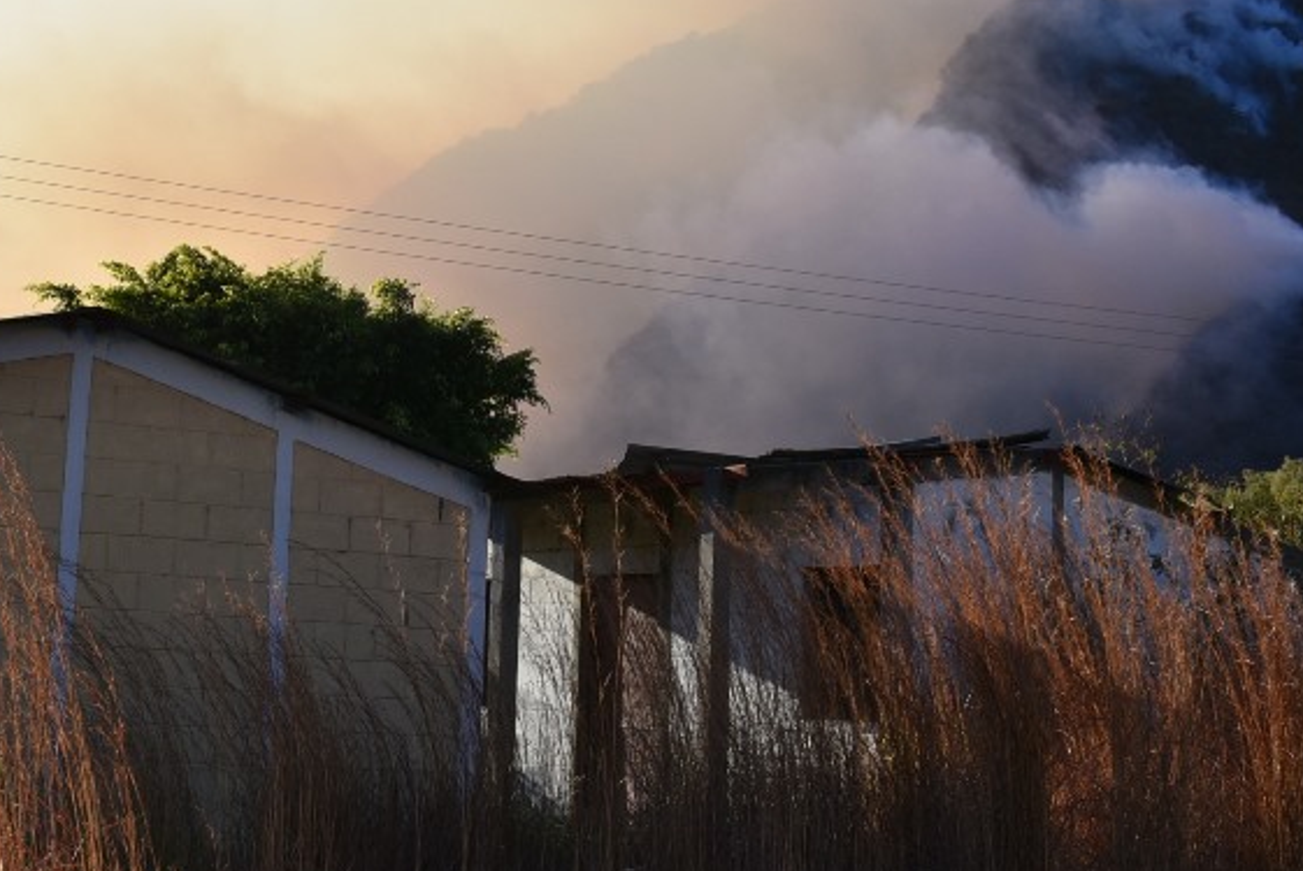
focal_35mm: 74
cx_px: 374
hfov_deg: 27.1
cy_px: 247
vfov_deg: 18.4
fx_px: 2677
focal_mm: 27
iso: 160
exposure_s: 1/500
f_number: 8
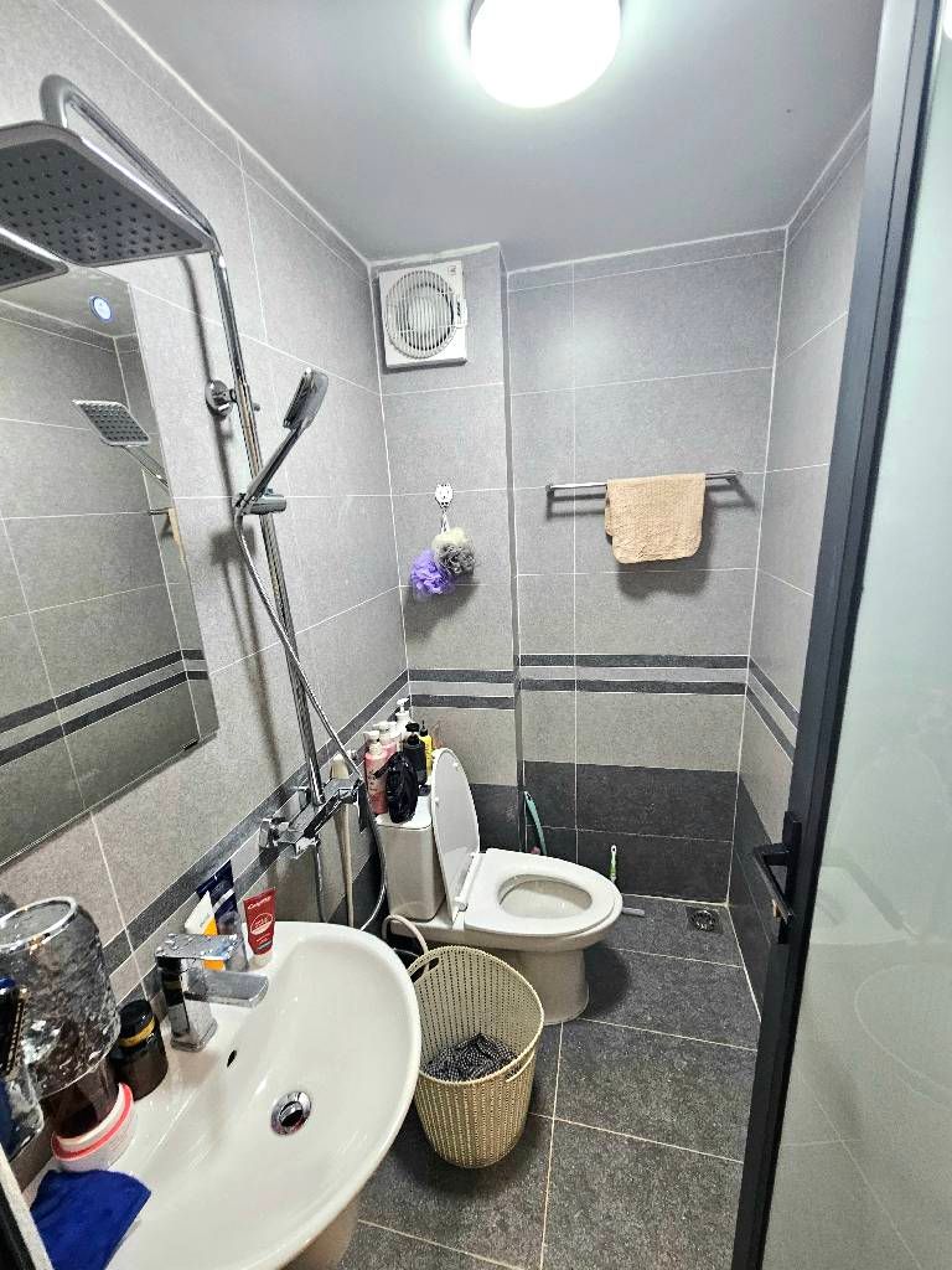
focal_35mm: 13
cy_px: 635
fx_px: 477
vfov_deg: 106.2
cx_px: 476
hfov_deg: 89.9
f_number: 2.2
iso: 160
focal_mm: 2.2
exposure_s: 1/60.2
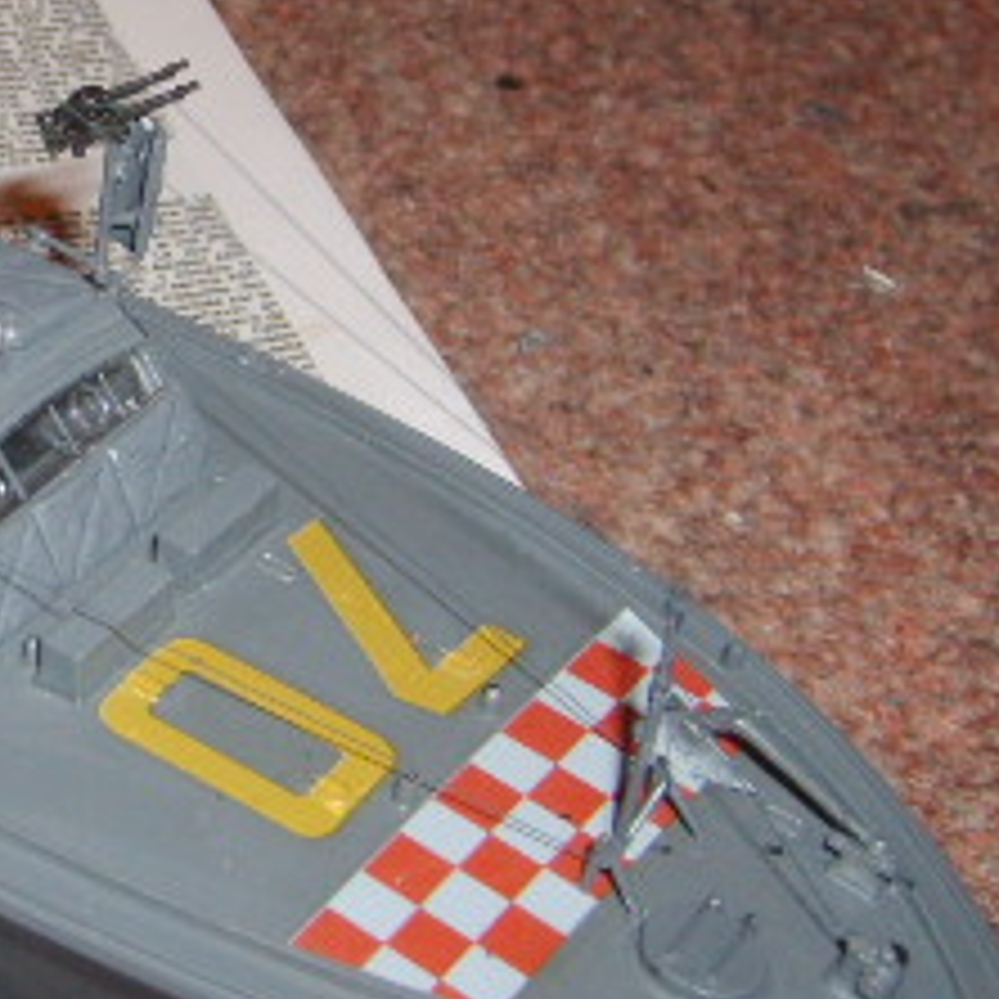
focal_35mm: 89
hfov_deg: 18.6
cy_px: 230
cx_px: -144
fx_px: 2906
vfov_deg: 19.3
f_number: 2.8
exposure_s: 1/45
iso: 100
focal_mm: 5.8
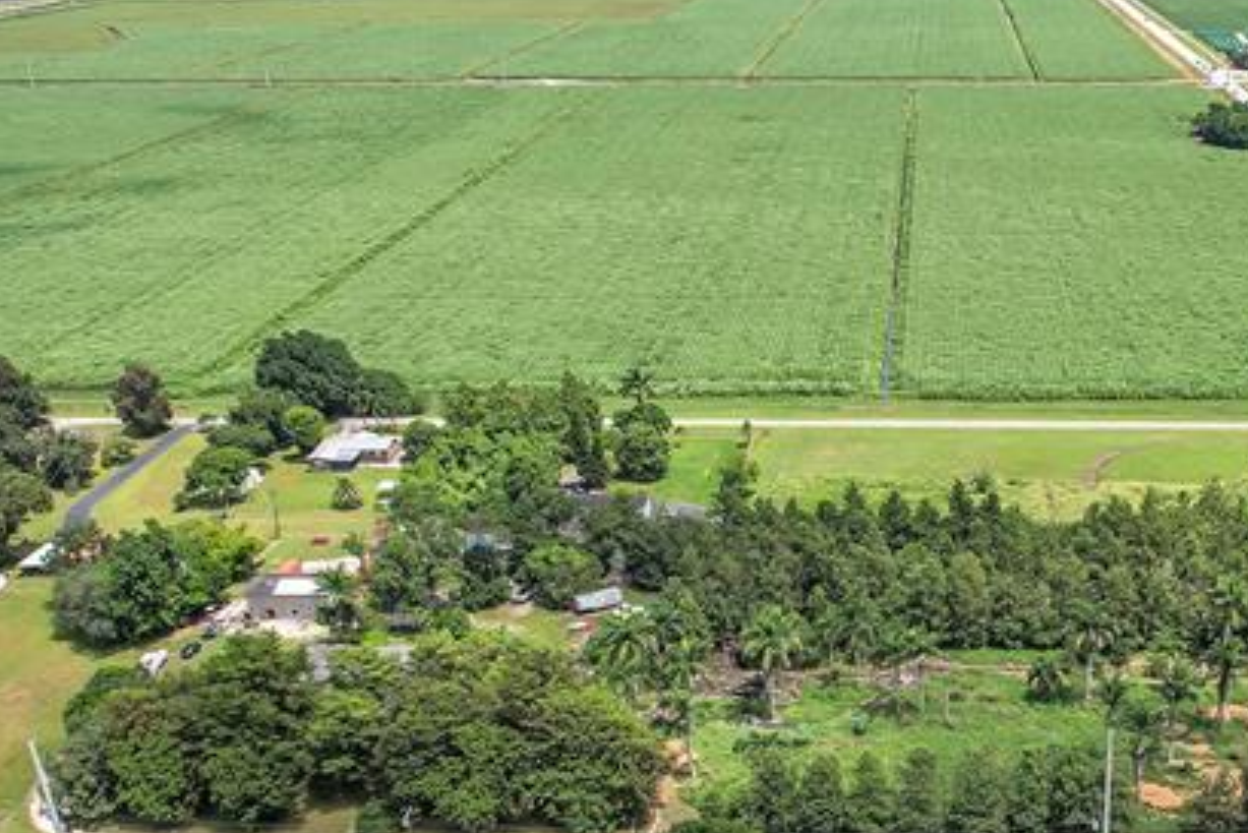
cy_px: 633
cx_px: 949
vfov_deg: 30.6
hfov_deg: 43.8
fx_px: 1491
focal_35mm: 43
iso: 100
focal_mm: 8.38
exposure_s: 1/1600
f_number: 2.8
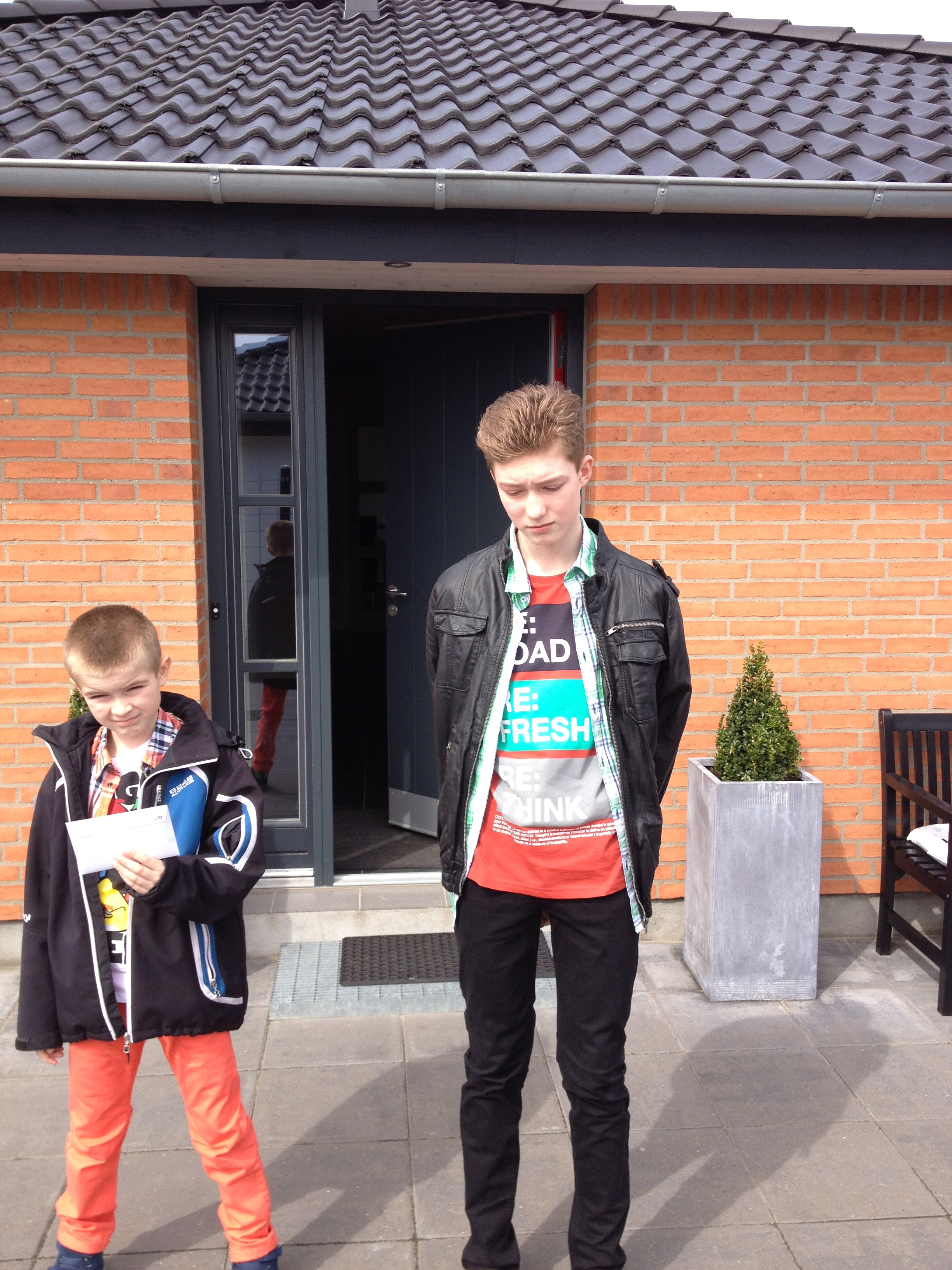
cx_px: 476
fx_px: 1283
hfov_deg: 40.7
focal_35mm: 35
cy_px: 635
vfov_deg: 52.6
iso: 50
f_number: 2.4
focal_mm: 4.28
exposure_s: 1/468
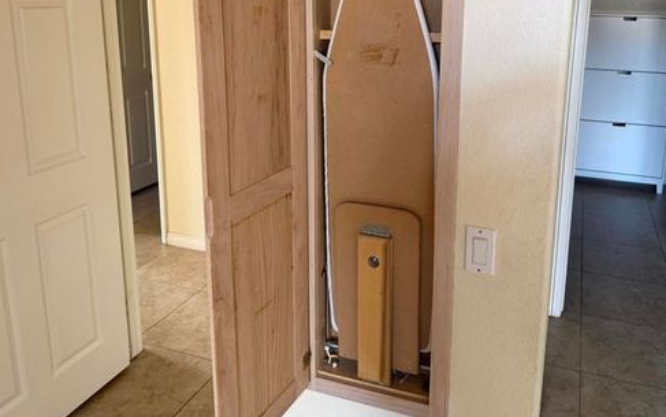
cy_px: 116
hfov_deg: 61.0
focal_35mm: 31
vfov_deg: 39.8
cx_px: 379
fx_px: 563
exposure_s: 1/60
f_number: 1.78
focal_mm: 6.76
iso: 250
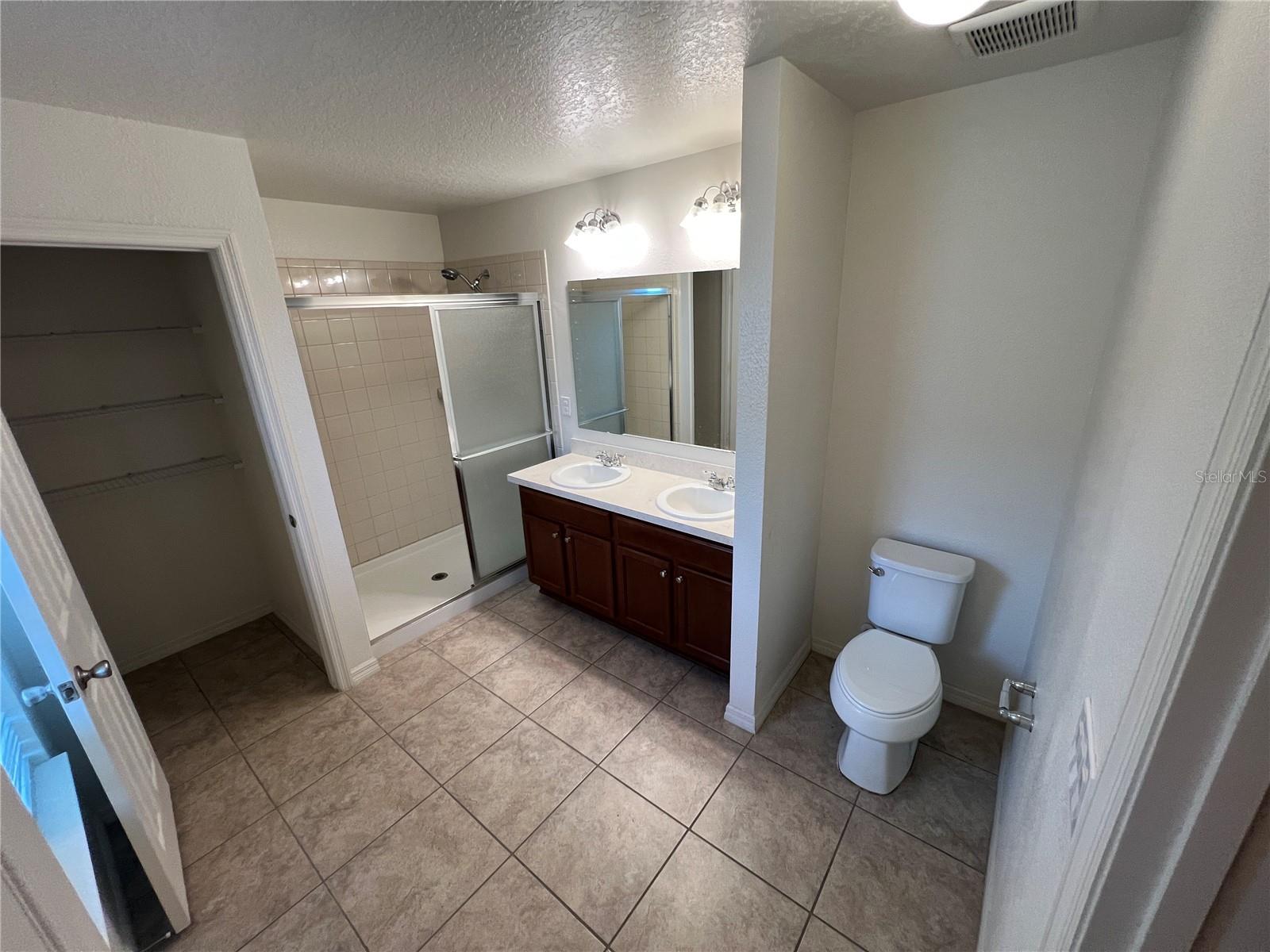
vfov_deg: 89.9
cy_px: 476
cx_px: 635
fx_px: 477
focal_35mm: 13
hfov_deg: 106.2
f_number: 1.8
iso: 200
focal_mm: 1.57
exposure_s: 1/120
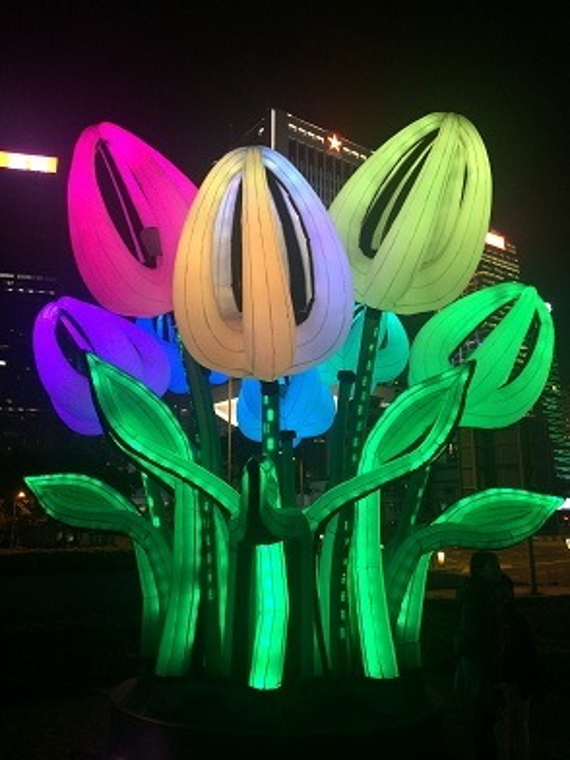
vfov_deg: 61.7
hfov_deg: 48.2
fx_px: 637
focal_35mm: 29
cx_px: 285
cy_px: 380
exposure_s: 1/33
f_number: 2.2
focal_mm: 4.15
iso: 250
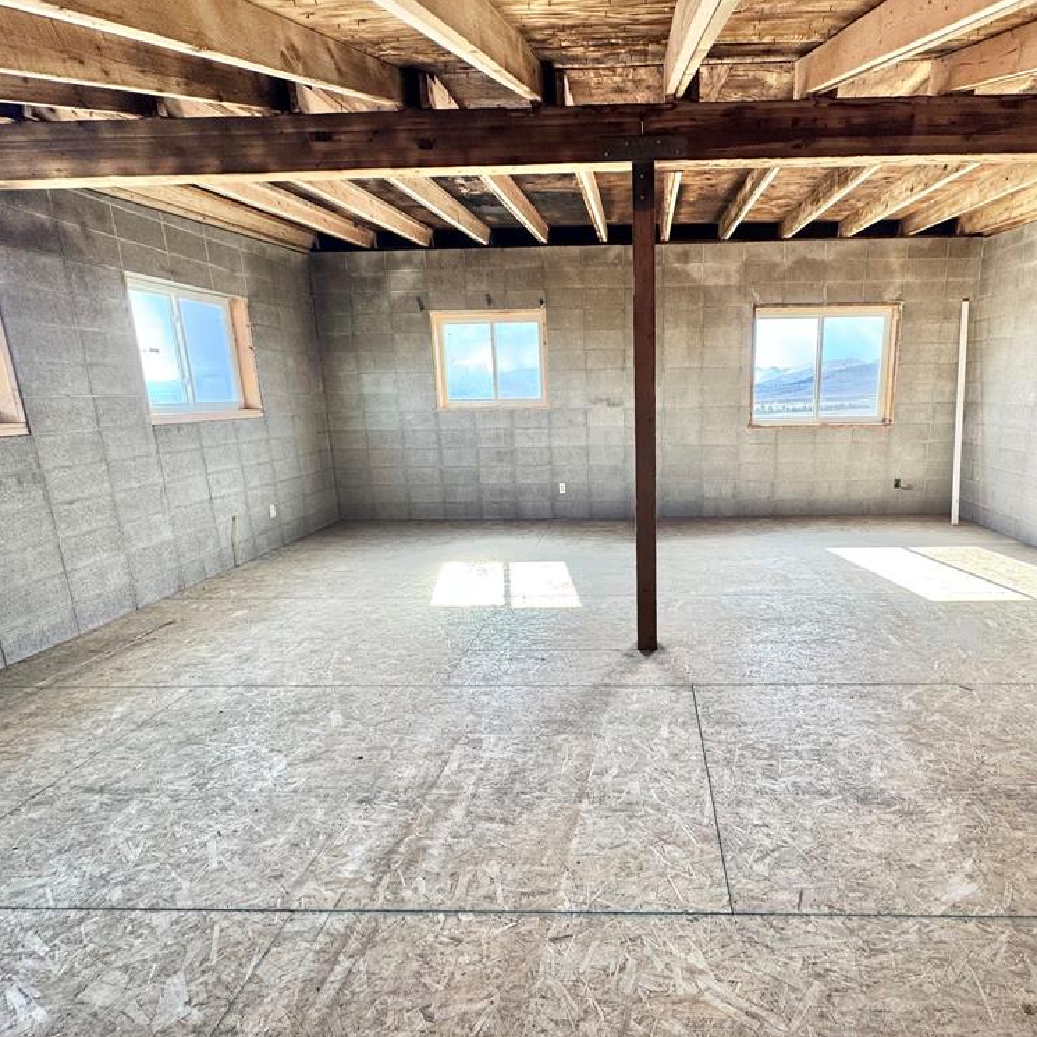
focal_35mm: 17
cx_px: 626
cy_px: 514
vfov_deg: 84.0
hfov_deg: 82.9
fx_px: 576
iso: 80
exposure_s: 1/99
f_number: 2.2
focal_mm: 2.22
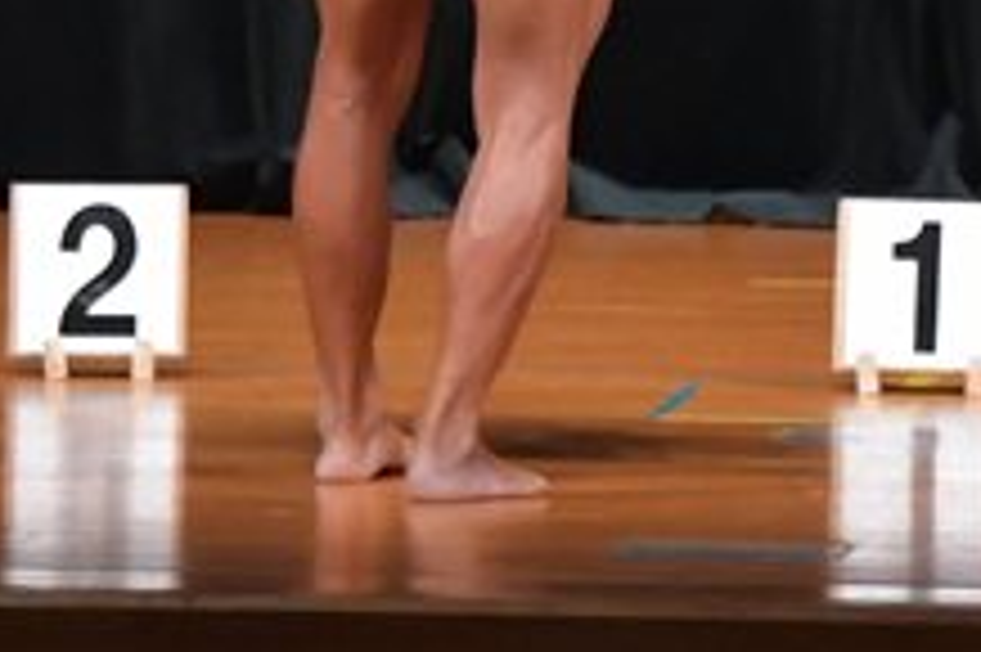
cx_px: 1231
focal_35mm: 717
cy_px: -220
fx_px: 19523
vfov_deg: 1.9
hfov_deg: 2.9
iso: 6400
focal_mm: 135
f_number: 5.6
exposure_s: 1/400
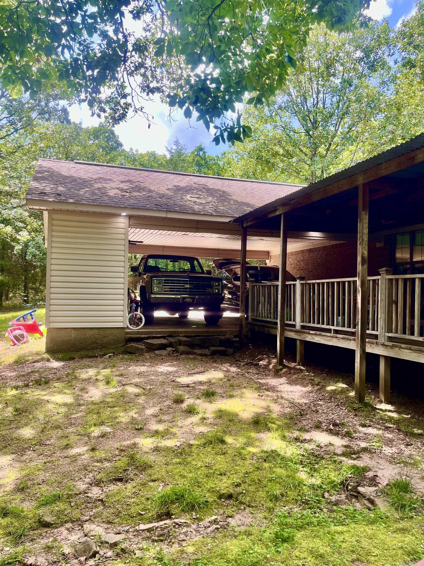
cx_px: 212
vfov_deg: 67.3
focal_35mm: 26
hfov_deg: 53.1
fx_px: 425
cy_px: 283
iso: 50
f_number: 1.6
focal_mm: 5.1
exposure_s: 1/483
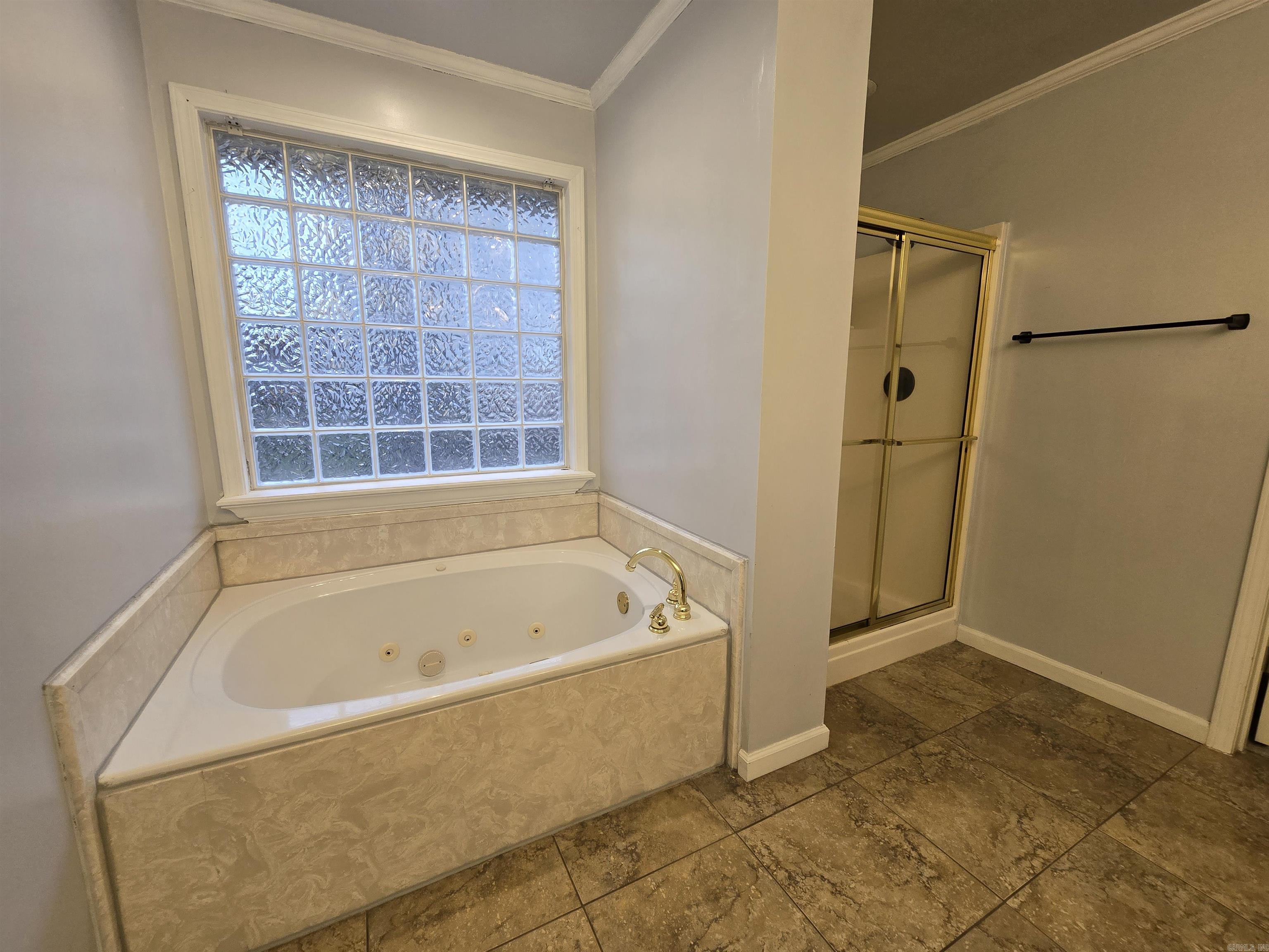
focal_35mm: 13
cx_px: 634
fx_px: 477
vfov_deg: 89.9
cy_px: 476
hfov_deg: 106.2
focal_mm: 2.2
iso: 125
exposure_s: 1/60
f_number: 2.2
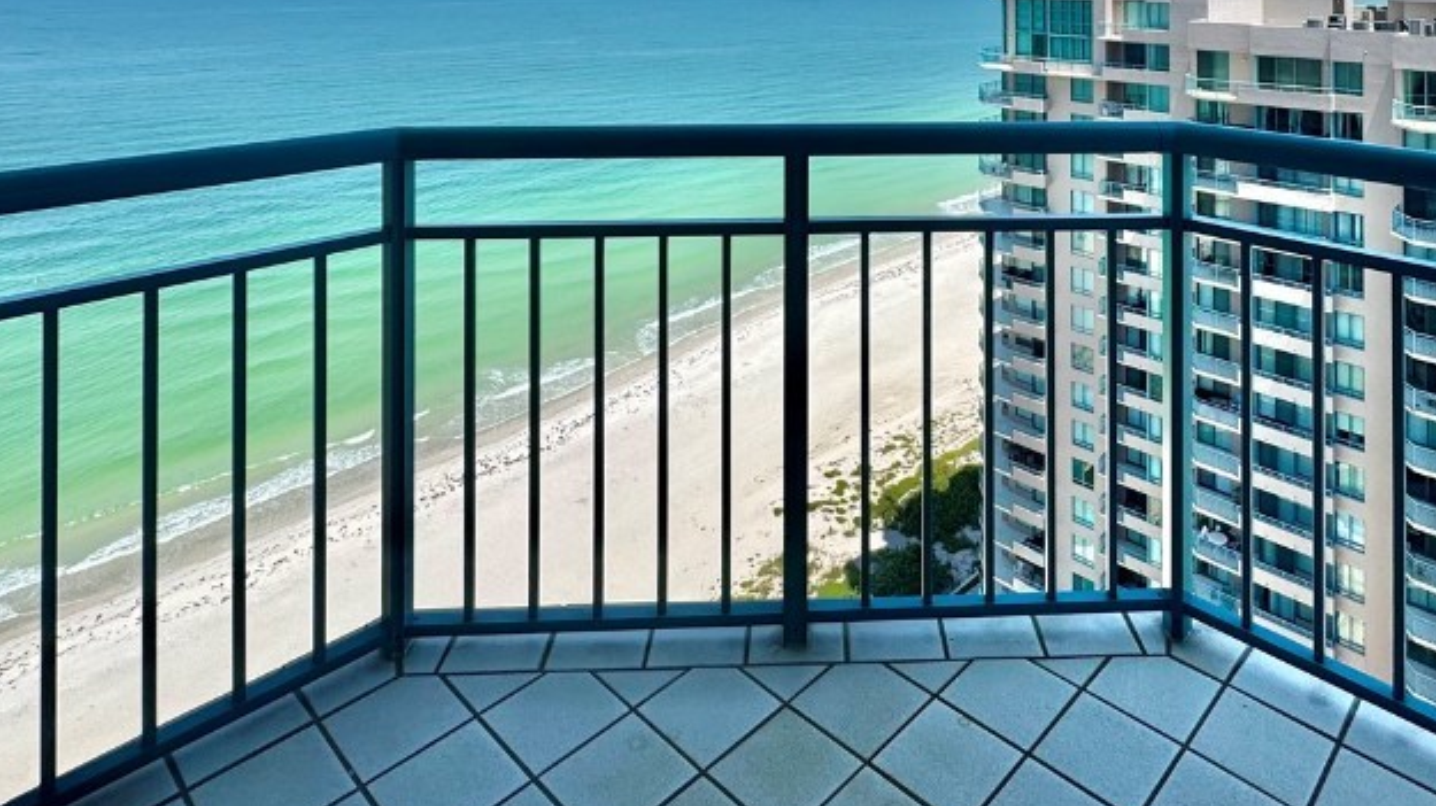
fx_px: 952
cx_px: 855
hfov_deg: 73.4
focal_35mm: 25
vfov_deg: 39.0
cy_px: -48
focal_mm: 2.22
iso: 40
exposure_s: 1/2494
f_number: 2.2
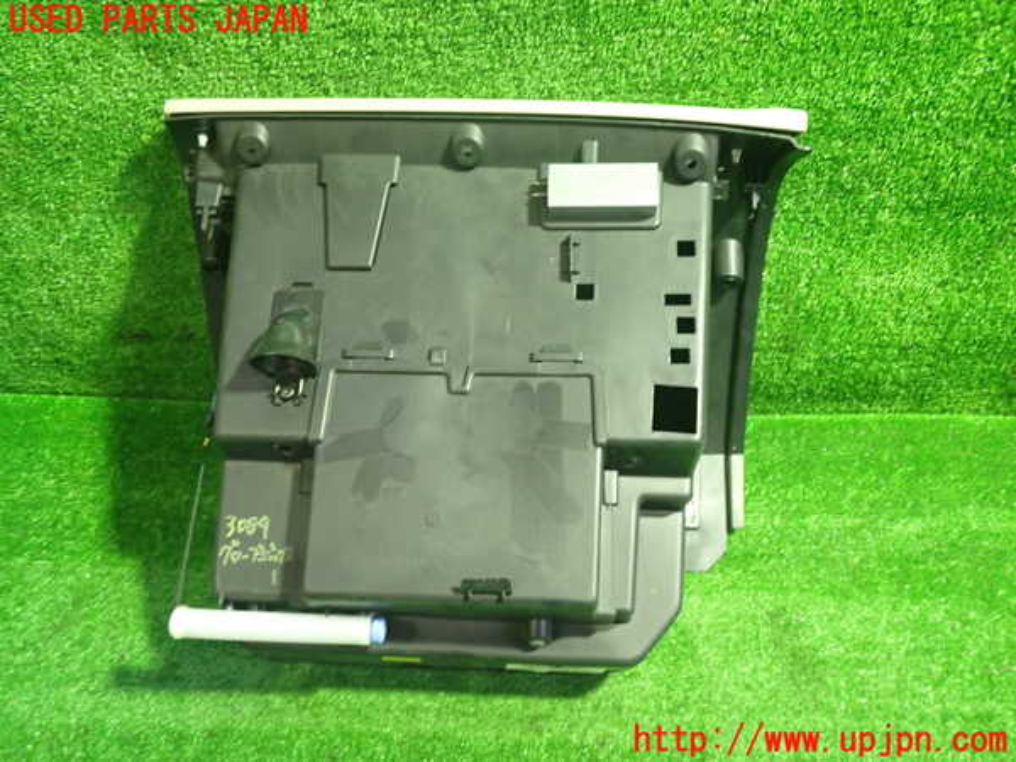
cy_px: 381
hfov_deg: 60.0
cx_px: 508
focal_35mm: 30
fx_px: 881
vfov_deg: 46.8
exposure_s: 1/30
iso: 640
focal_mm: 5.4
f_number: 2.3
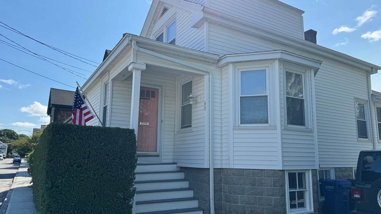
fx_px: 273
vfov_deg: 42.8
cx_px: 191
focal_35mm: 27
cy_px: 117
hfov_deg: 69.9
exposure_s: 1/3802
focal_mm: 6.76
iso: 80
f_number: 1.78
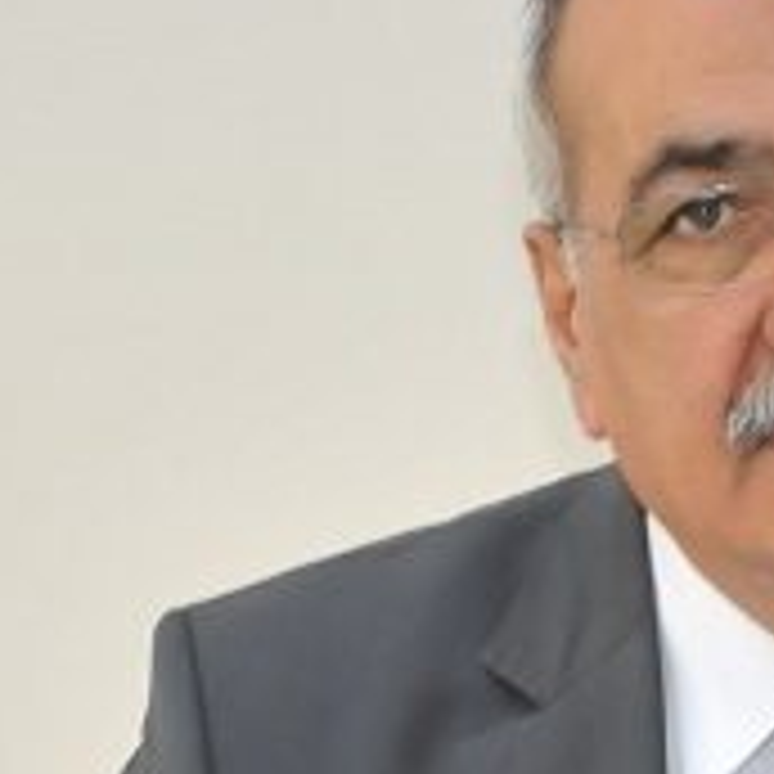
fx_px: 5793
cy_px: 698
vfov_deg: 7.6
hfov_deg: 7.6
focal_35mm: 229
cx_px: 711
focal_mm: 48
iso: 800
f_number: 4.8
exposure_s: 1/60
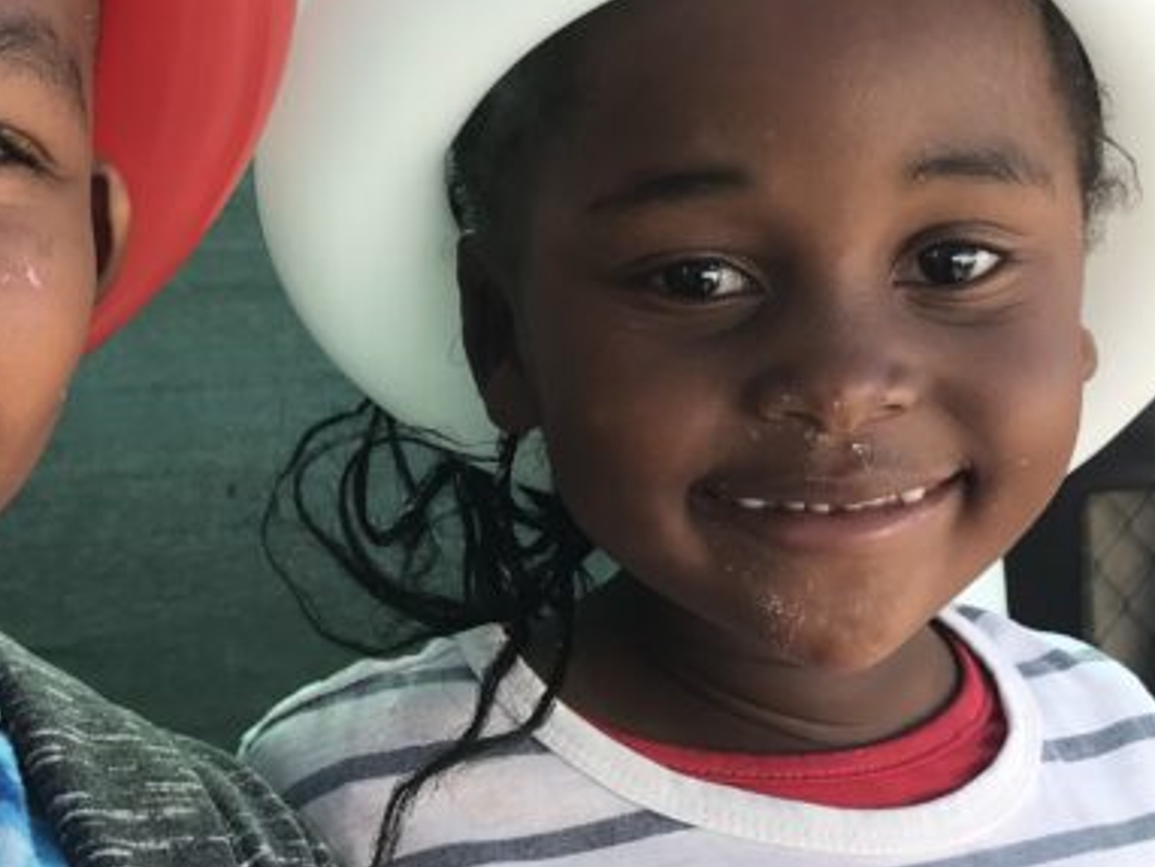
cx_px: 659
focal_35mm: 75
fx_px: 2504
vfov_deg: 19.6
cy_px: 547
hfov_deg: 25.9
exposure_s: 1/361
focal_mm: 3.99
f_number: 1.8
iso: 20
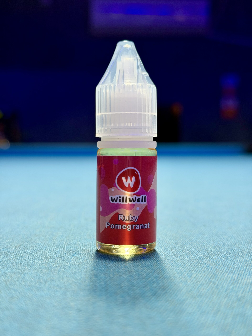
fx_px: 466
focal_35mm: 48
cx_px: 126
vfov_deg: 39.7
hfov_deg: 30.3
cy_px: 168
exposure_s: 1/50
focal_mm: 6.76
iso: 64
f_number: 1.78
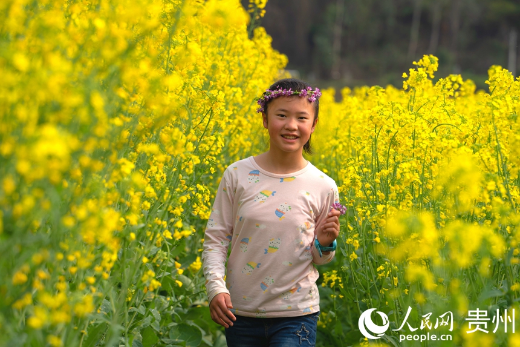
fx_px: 2888
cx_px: 260
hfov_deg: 10.3
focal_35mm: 200
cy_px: 174
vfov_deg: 6.9
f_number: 7.1
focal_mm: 200
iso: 125
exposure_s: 1/320
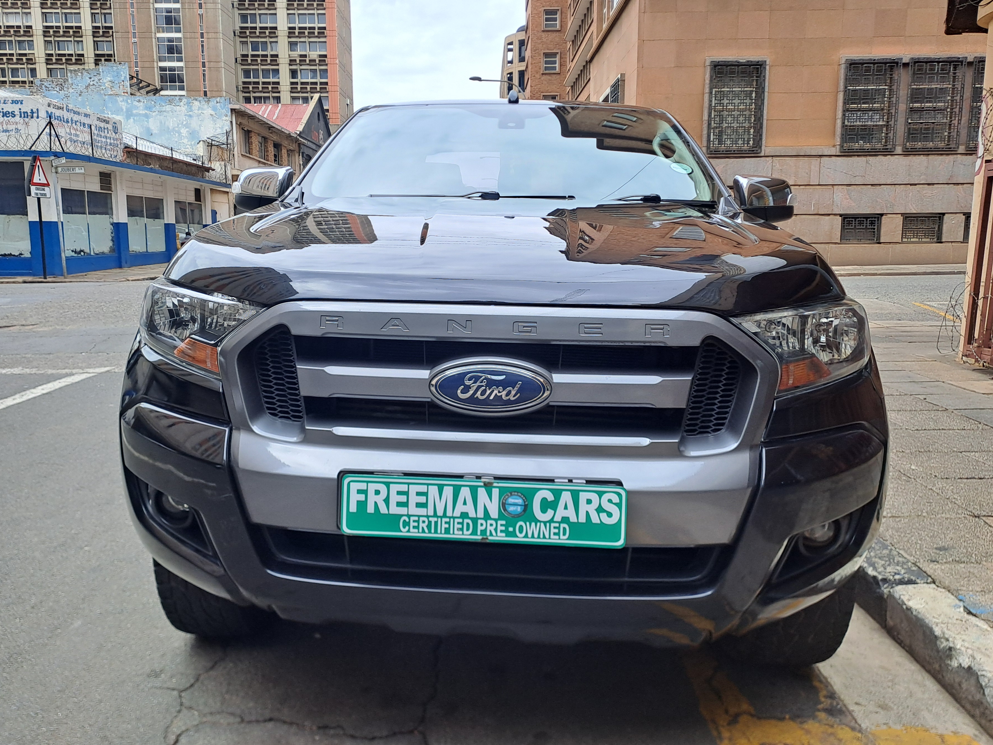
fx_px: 803
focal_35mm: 28
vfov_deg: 49.8
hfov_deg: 63.4
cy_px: 377
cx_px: 483
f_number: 1.8
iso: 32
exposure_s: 1/675
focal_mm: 4.65
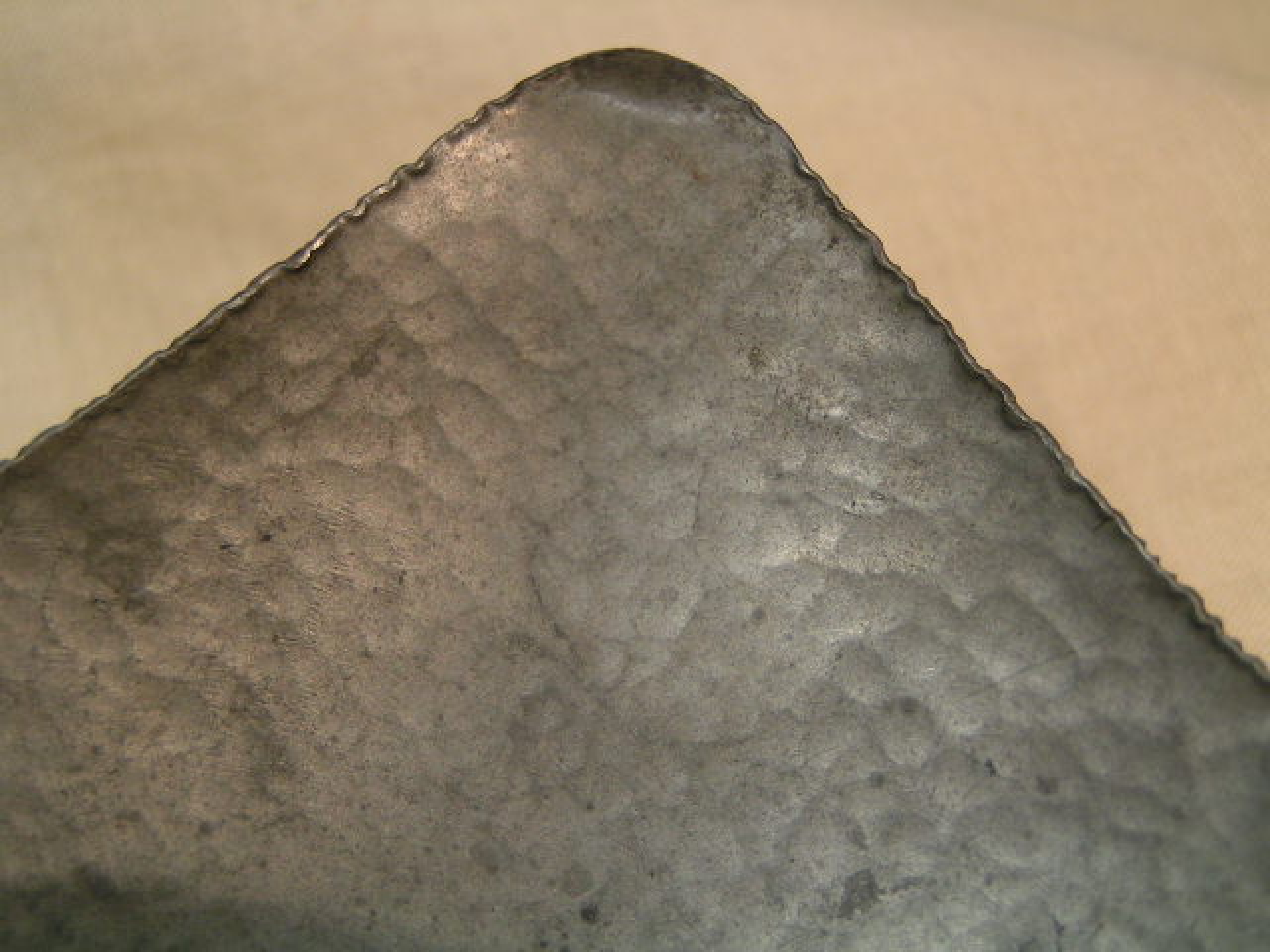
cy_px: 476
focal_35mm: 63
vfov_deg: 23.3
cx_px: 635
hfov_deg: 30.7
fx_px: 2311
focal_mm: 9.7
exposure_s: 1/60
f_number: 3.2
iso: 80
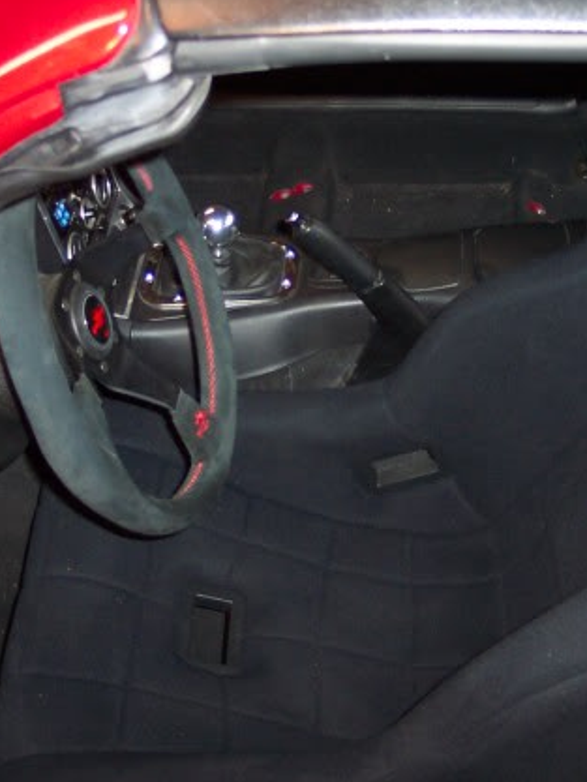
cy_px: 388
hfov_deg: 26.0
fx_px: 1266
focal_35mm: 56
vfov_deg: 34.3
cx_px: 382
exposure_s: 1/30
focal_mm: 8
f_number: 2.8
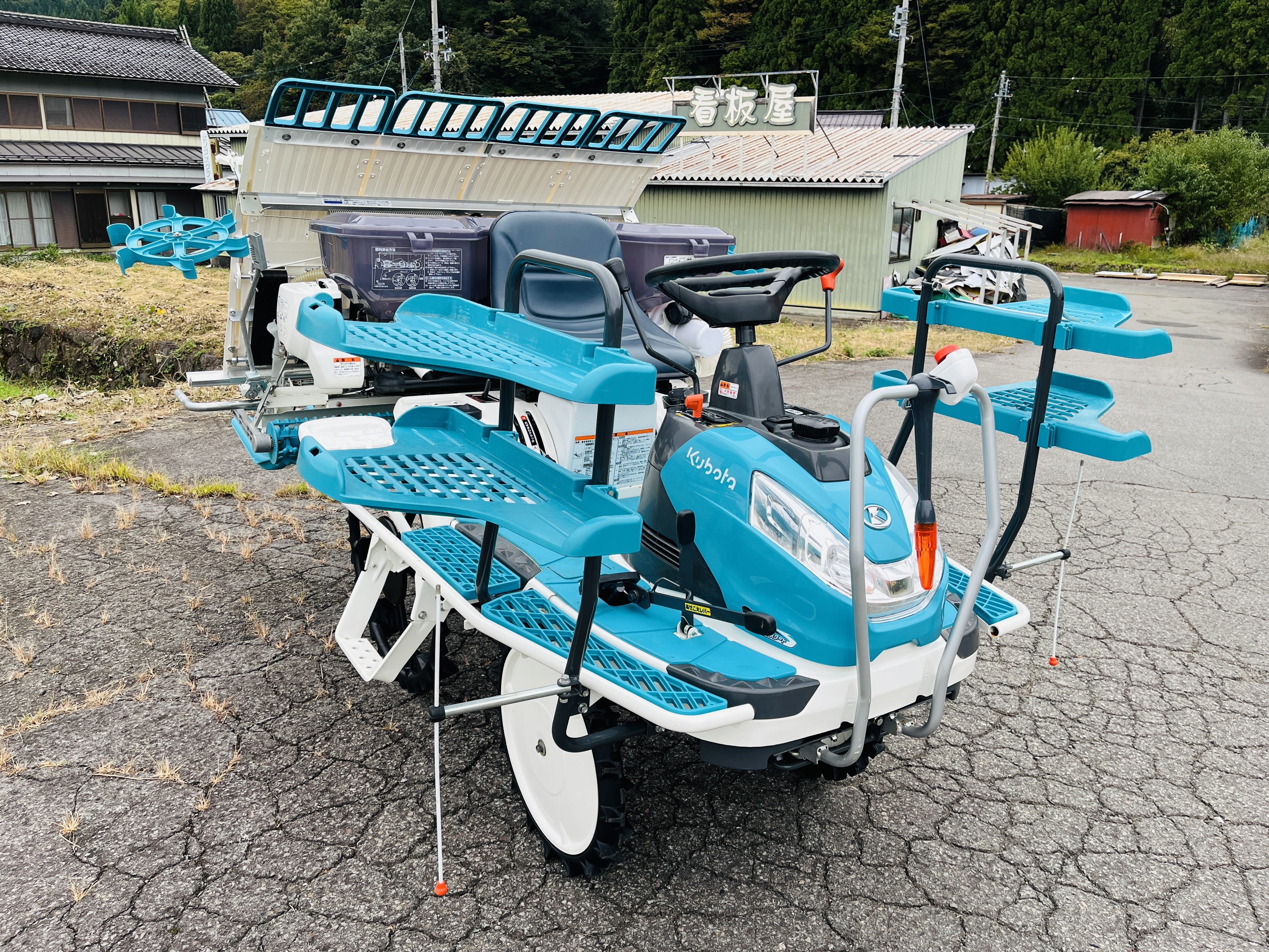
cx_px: 634
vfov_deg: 53.1
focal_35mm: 26
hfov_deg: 67.3
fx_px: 953
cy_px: 476
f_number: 1.6
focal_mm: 5.1
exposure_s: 1/727
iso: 50
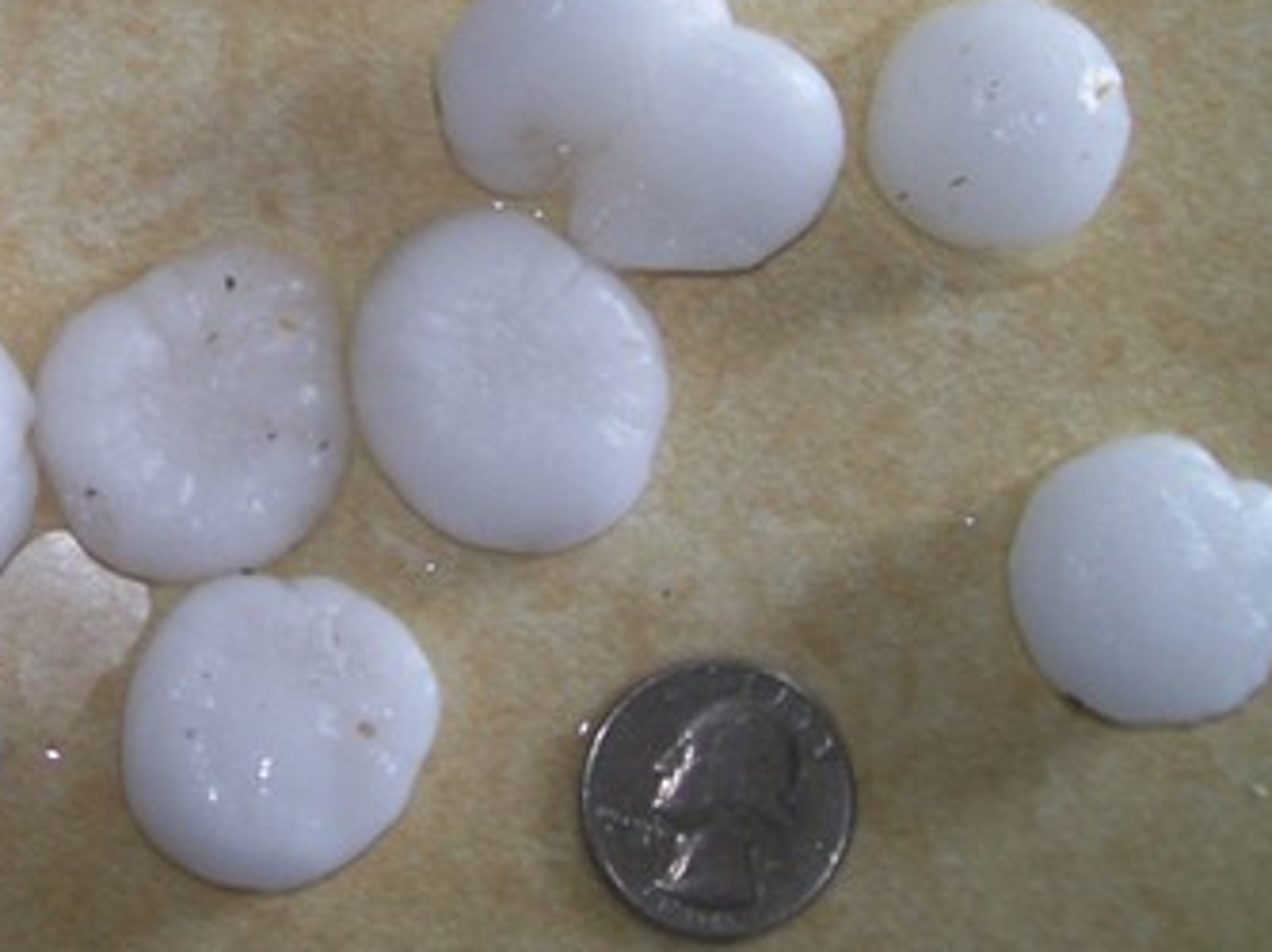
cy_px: 190
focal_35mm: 69
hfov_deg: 27.4
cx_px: 187
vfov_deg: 21.0
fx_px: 2534
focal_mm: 6
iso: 80
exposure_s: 1/64
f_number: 2.7
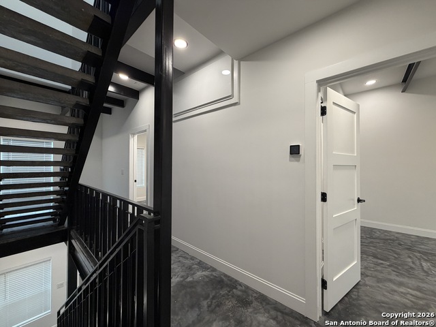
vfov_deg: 85.7
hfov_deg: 102.1
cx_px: 218
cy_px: 164
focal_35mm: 14
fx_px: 176
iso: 250
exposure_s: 1/120
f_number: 2.2
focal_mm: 2.22
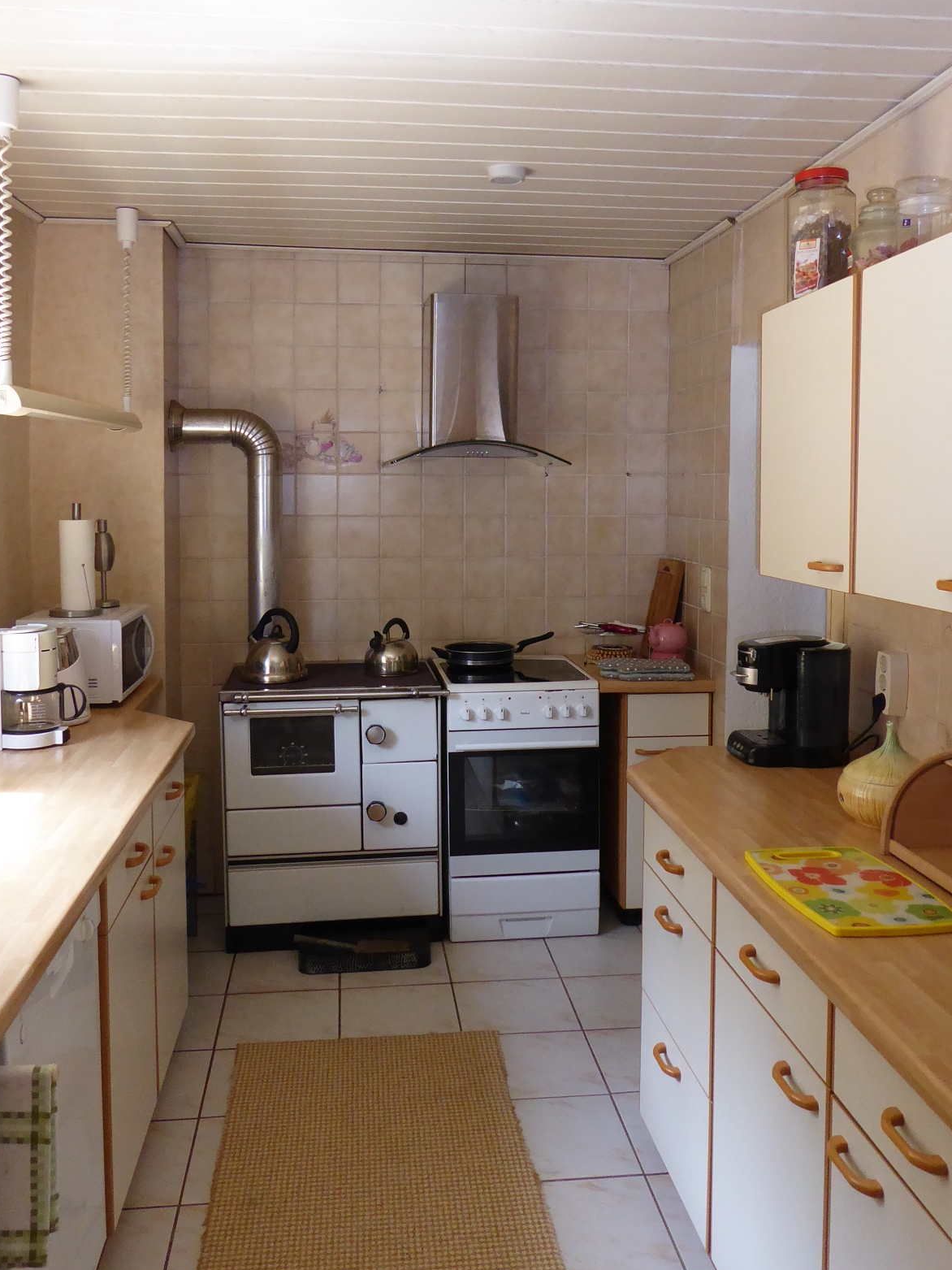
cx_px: 470
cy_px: 557
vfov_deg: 56.7
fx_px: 1174
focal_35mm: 32
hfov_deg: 44.2
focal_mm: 4.3
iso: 400
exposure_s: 1/60
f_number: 3.3
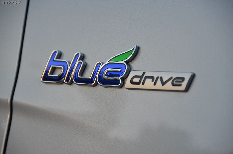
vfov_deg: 4.6
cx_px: 116
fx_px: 1938
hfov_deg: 6.9
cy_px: 77
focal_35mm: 300
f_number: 5.6
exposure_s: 1/500
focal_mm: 200
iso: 800
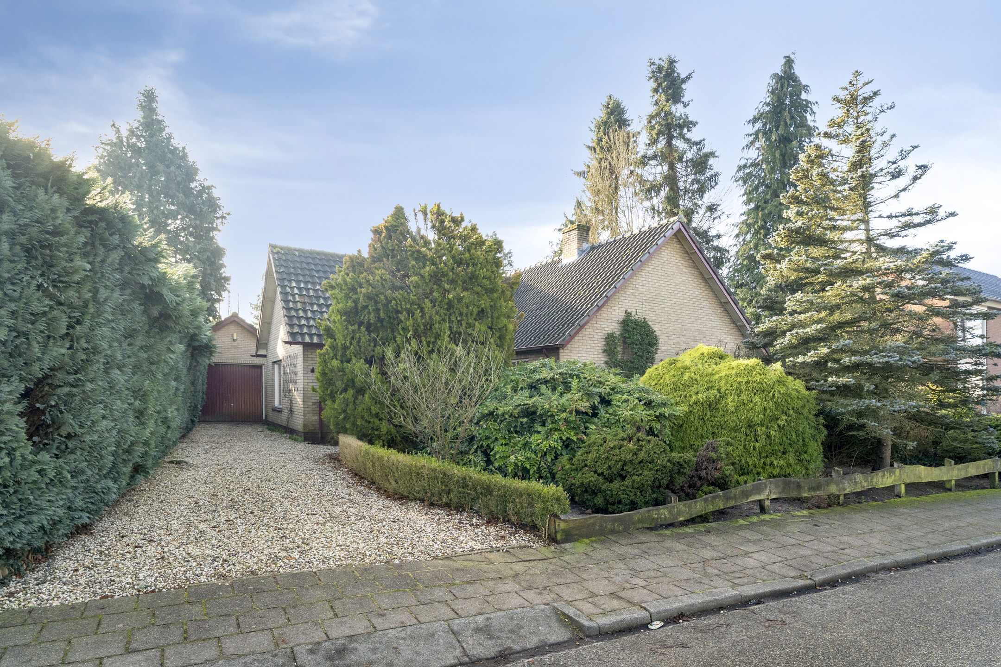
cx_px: 500
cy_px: 334
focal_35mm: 20
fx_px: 542
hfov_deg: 85.4
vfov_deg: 63.2
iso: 800
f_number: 8
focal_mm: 19.5
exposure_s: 1/200
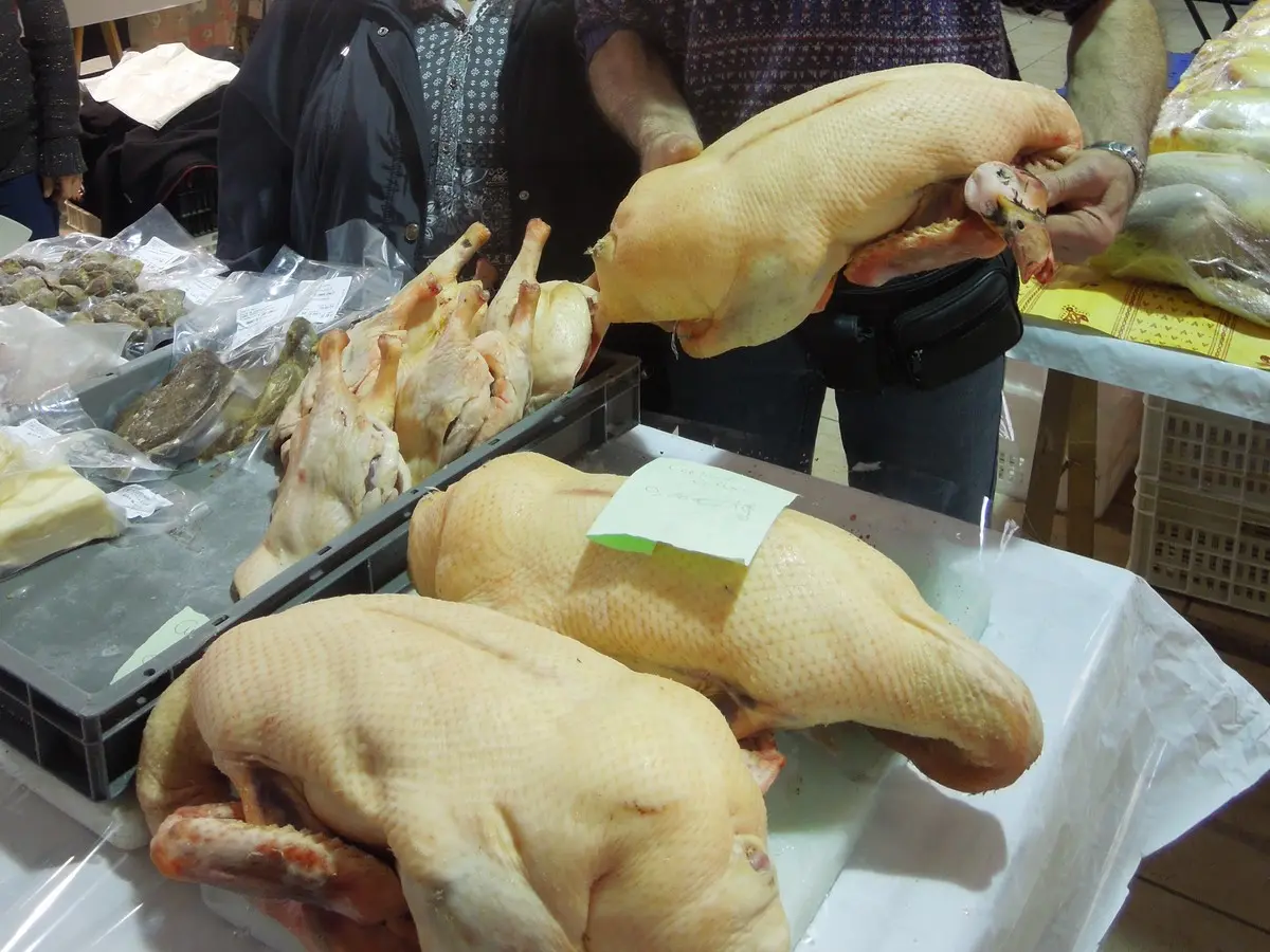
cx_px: 635
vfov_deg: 49.7
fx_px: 1027
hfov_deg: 63.4
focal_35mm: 28
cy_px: 476
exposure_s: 1/30
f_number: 3.5
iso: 200
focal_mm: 5
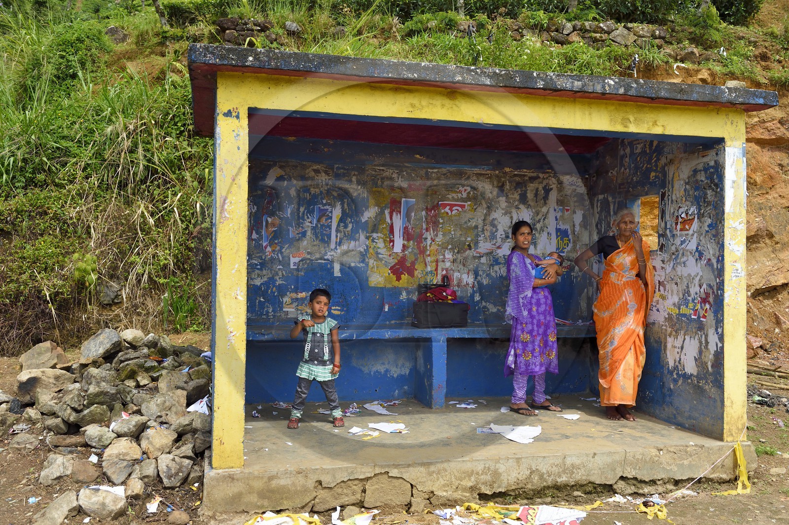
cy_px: 262
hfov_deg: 58.8
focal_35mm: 32
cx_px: 394
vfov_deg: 41.0
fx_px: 701
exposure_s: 1/640
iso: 400
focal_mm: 32
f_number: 8
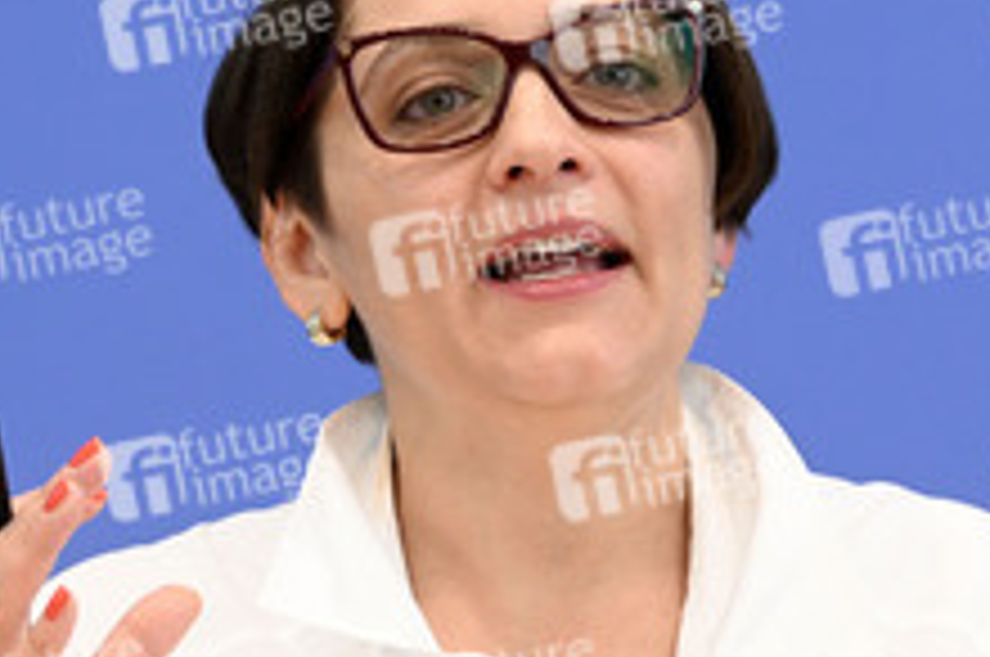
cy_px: 356
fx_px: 6865
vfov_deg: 5.5
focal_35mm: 250
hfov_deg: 8.2
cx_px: 547
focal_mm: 122
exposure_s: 1/500
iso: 4000
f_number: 6.3
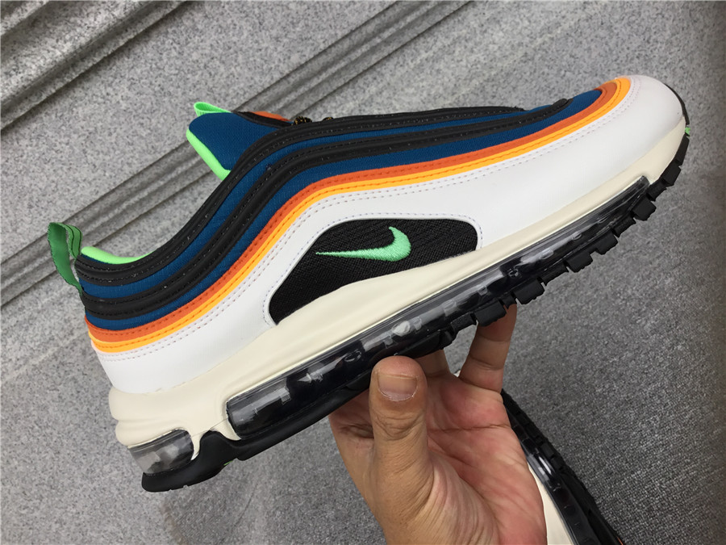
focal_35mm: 31
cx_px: 363
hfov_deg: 58.4
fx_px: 650
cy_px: 272
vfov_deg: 45.4
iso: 25
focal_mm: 3.3
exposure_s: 1/100
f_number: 2.4
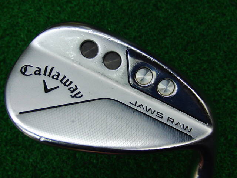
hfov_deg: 50.1
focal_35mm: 37
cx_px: 118
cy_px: 89
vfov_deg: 38.7
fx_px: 253
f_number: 3.6
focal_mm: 6.42
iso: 320
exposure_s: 1/80
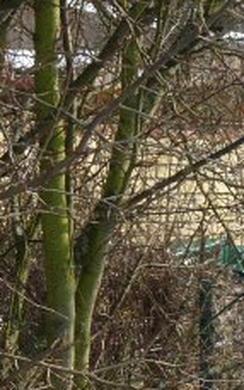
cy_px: 399
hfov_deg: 4.1
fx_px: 3375
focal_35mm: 317
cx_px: 532
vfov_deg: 6.6
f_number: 5.1
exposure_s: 1/160
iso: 80
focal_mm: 17.7
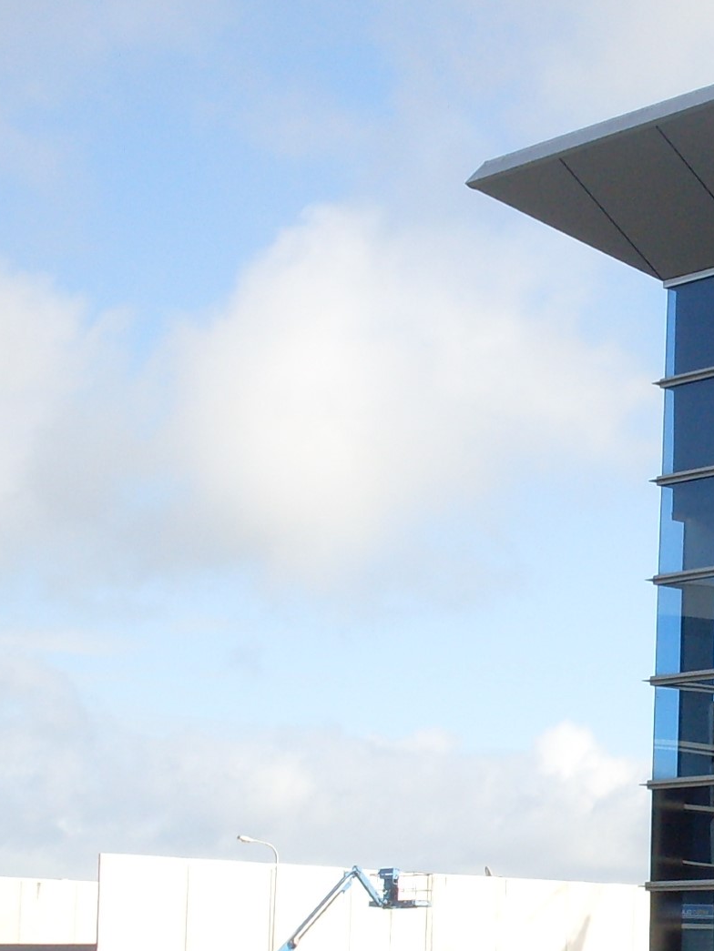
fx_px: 2667
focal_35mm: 97
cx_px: 1006
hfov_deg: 14.4
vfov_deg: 20.1
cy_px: 684
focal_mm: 6.3
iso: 80
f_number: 8.4
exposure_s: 1/125
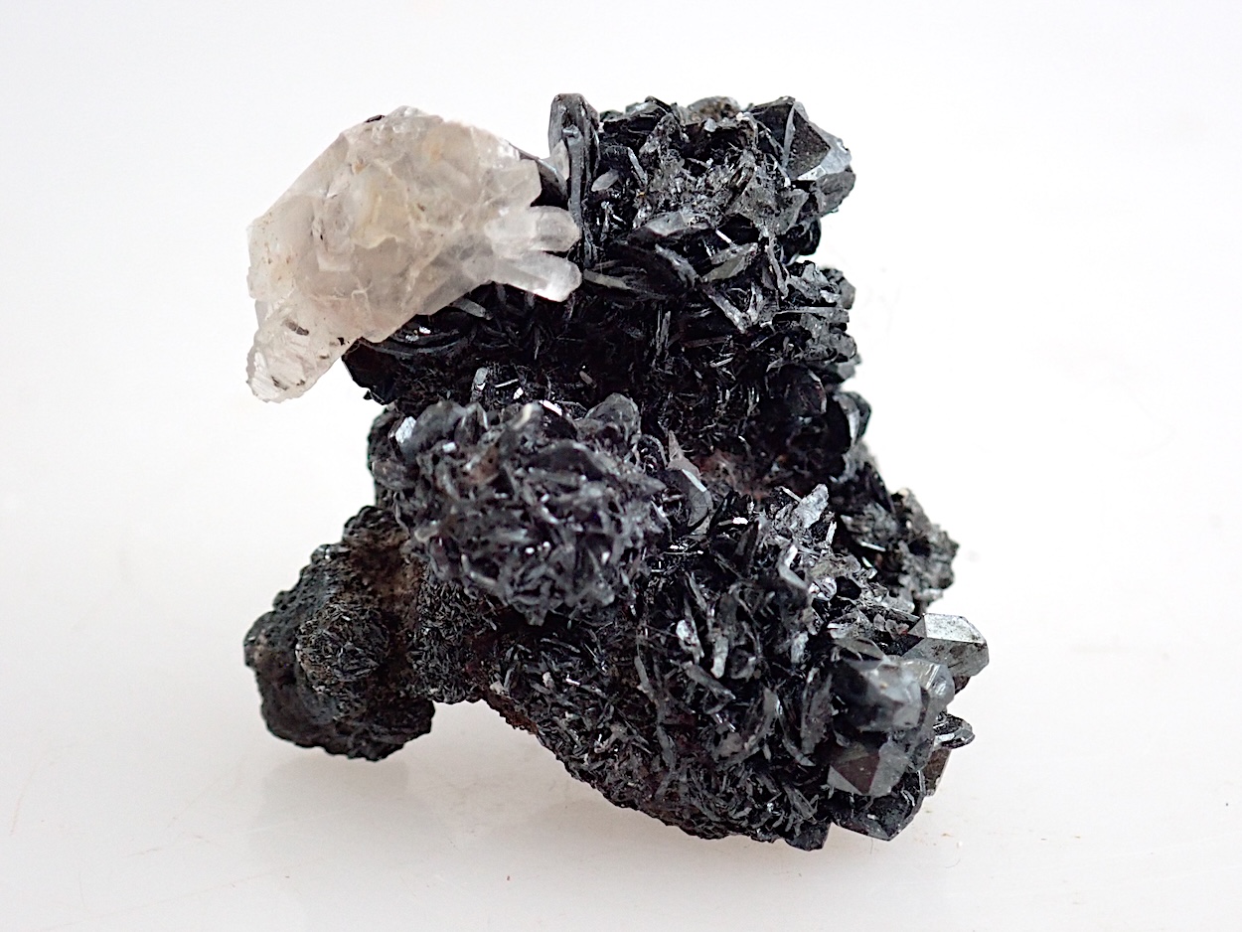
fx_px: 3589
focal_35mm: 100
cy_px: 466
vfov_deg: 14.8
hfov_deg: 19.6
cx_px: 621
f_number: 4.9
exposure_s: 1/40
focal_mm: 18
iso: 800
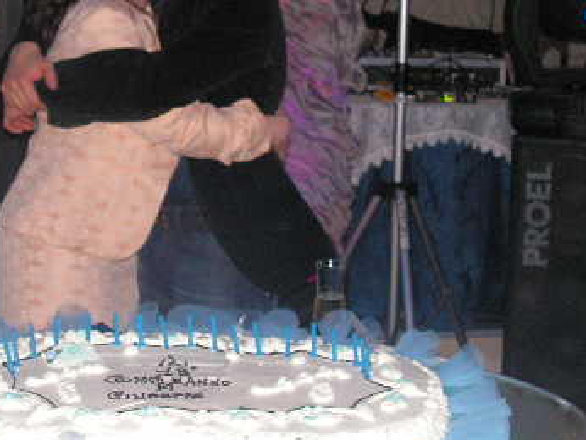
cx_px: 224
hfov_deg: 20.0
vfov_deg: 15.0
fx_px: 1660
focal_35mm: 98
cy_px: 108
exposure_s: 1/60
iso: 200
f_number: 3.2
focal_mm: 8.9
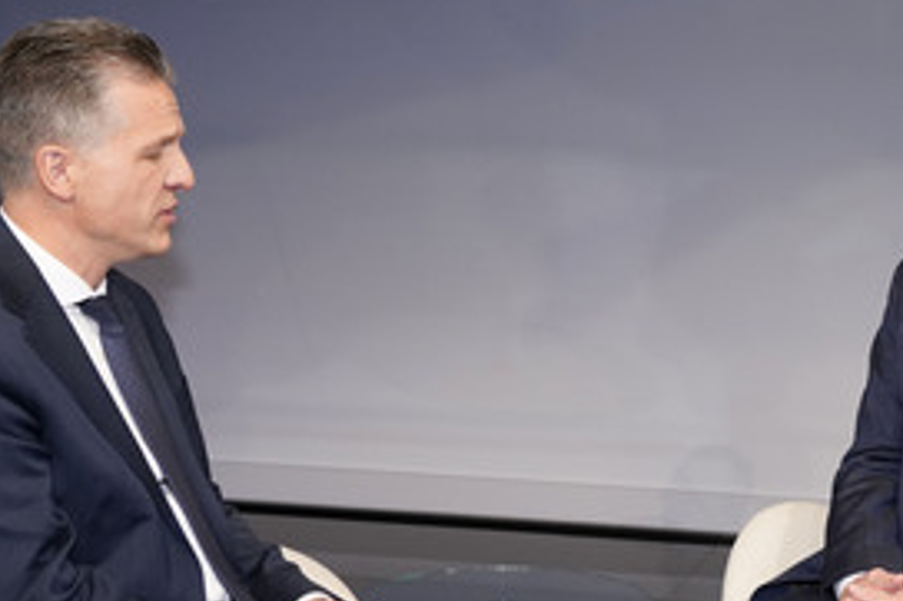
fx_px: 1329
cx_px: 549
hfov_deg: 37.4
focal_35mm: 53
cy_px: 475
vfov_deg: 25.1
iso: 2000
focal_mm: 32
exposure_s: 1/125
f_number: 5.6
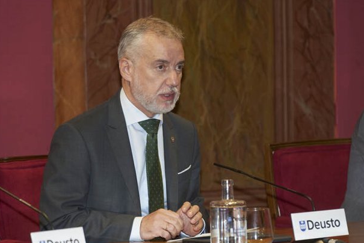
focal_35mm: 228
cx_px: 171
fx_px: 2306
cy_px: 137
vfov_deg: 6.0
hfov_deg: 9.0
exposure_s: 1/160
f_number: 5.6
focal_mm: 200
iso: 1250
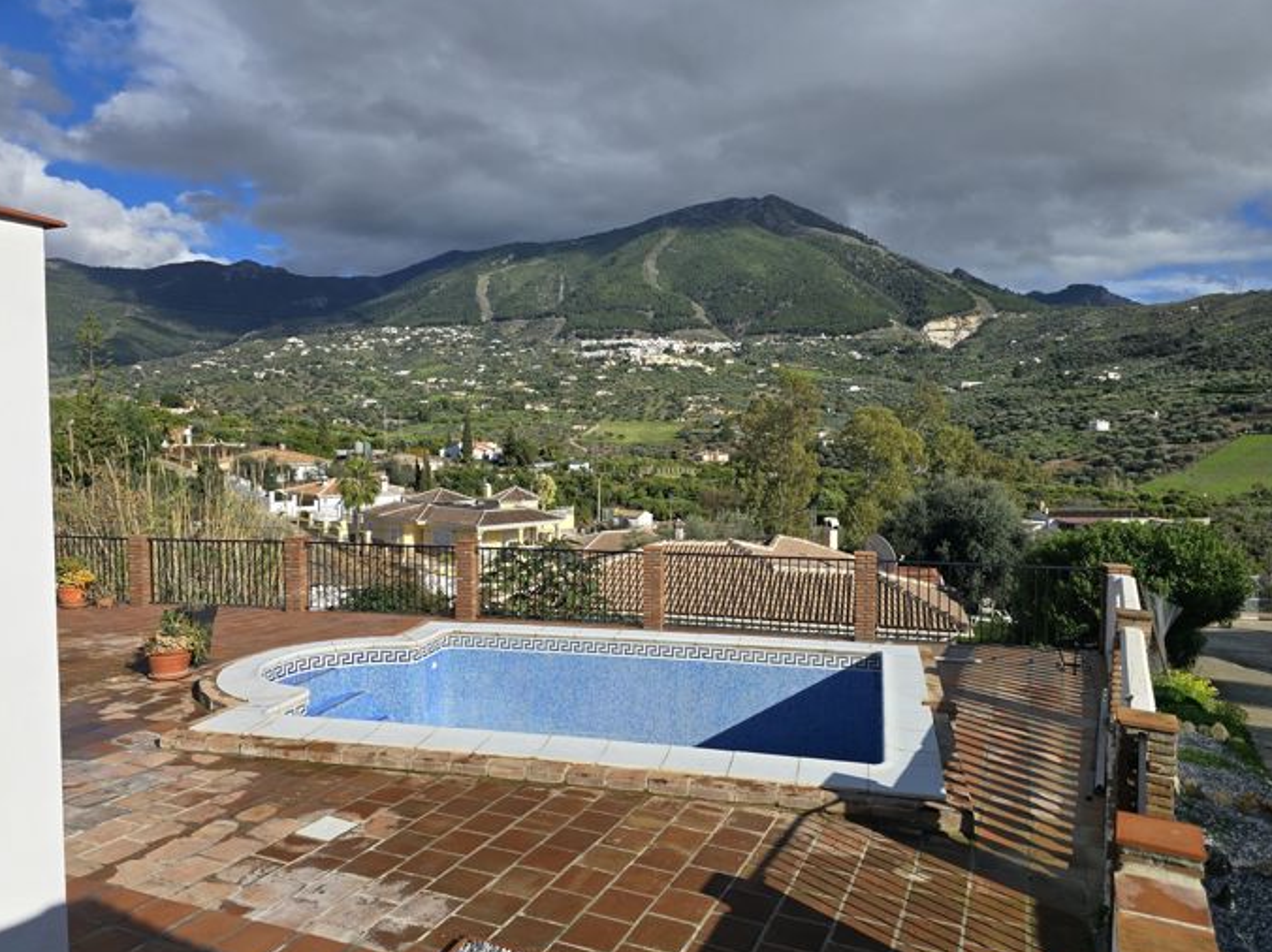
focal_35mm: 24
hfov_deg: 71.6
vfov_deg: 56.8
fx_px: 881
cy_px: 476
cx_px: 644
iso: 12
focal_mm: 6.3
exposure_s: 1/1307
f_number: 1.7
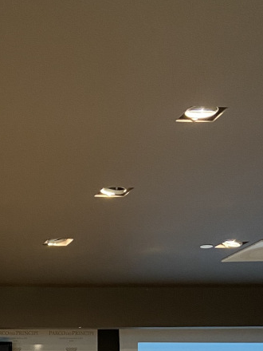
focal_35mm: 93
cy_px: 504
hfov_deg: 15.3
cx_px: -58
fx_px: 942
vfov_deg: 18.9
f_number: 1.8
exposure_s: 1/60
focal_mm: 4.25
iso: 80
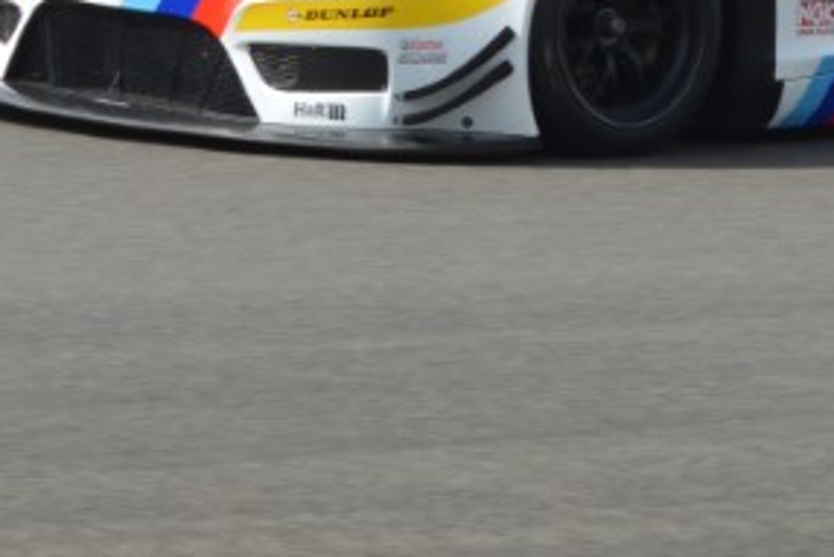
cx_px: 633
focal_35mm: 312
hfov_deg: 6.6
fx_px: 7237
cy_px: -95
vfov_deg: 4.4
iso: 400
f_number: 11
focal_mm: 85
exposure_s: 1/500
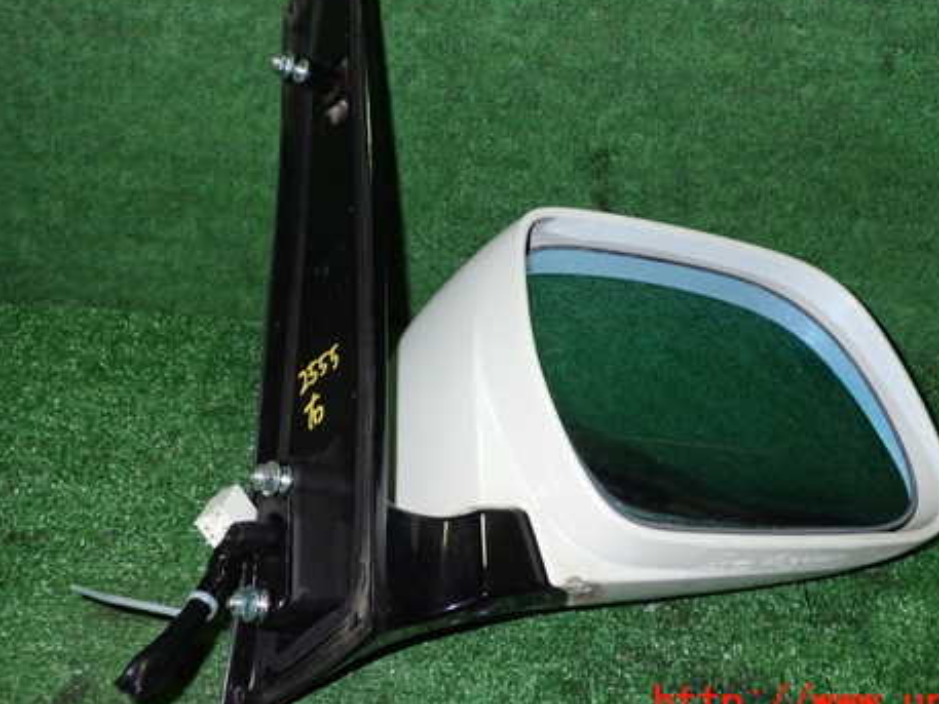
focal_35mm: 42
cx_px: 501
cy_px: 269
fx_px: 1140
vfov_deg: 34.2
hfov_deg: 44.8
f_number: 7.1
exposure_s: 1/30
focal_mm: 5.79
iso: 640
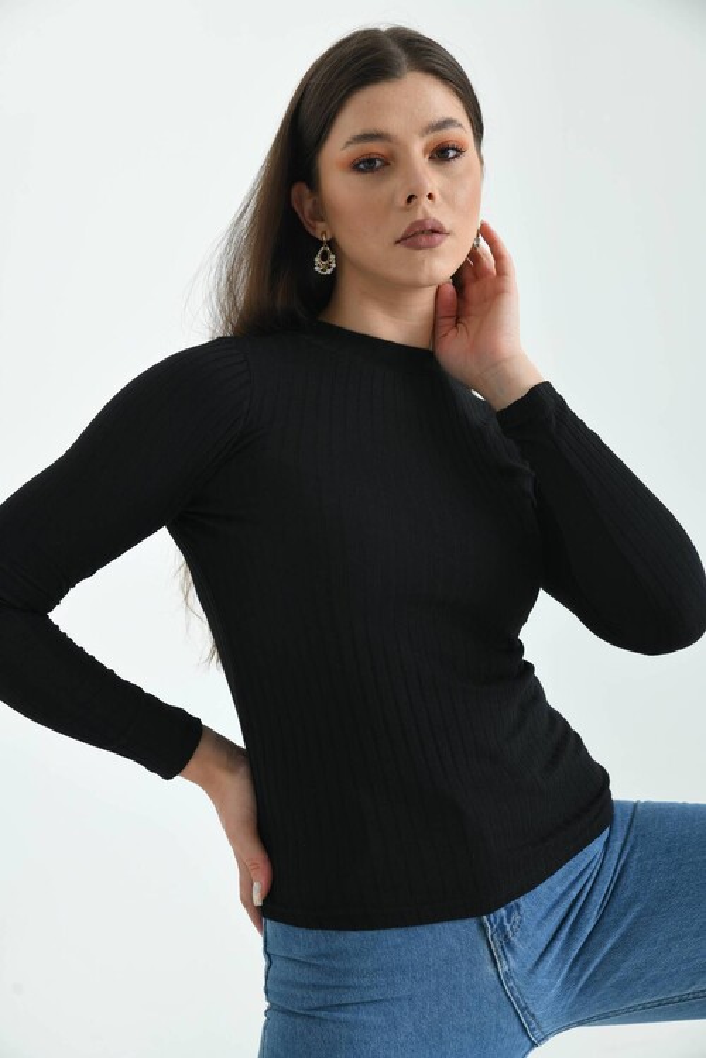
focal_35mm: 52
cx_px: 353
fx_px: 1530
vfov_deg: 38.2
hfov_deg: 26.0
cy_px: 529
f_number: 6.3
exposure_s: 1/125
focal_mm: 52
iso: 100
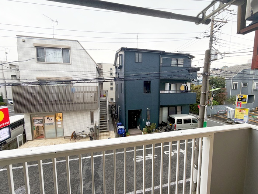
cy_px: 97
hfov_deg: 102.1
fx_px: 104
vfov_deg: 85.7
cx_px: 129
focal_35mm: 14
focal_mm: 2.22
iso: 50
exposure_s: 1/121
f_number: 2.2
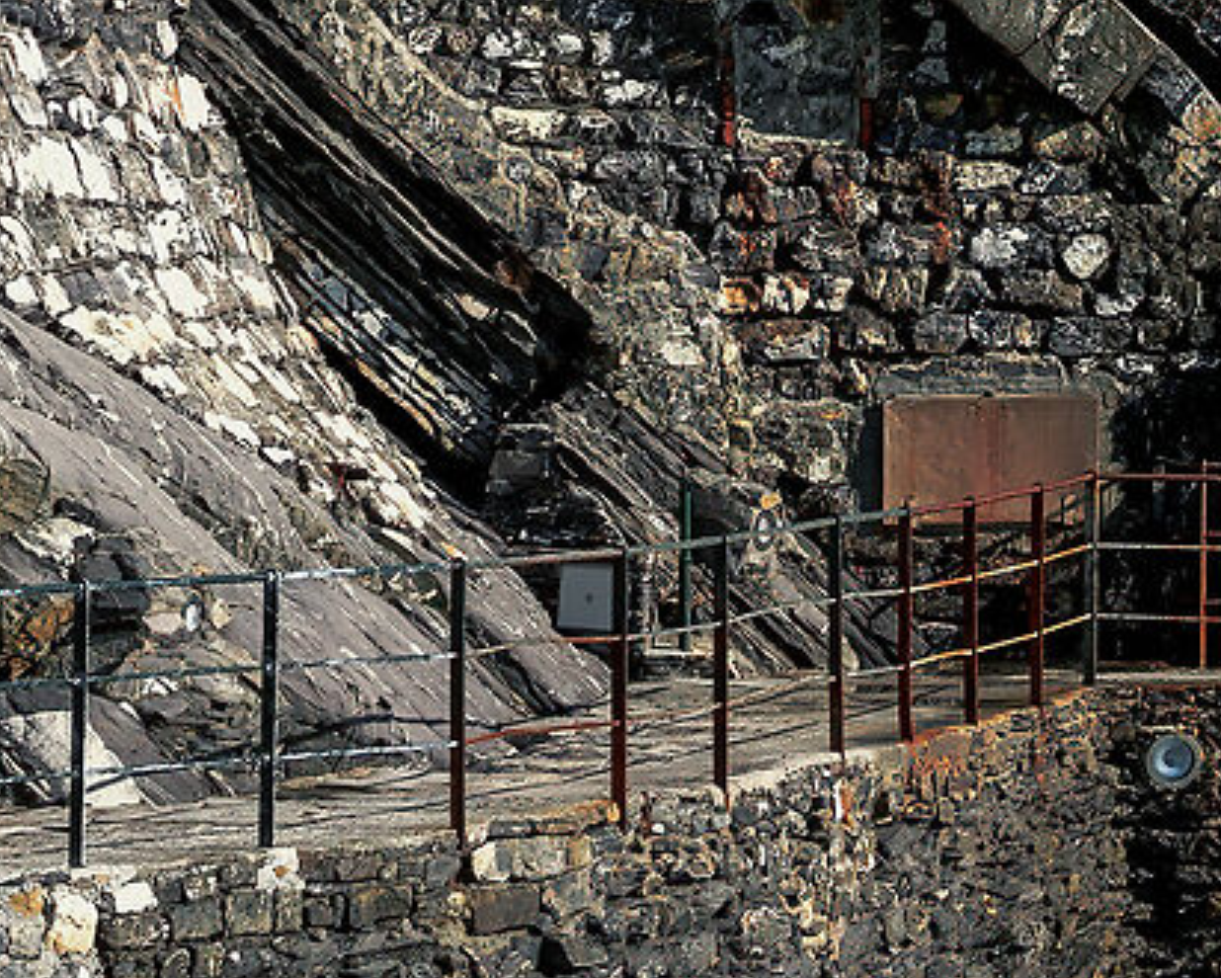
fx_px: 8894
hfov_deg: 7.7
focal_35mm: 246
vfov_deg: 6.2
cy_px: -599
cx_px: 1983
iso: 50
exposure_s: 1/320
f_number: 6.3
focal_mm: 45
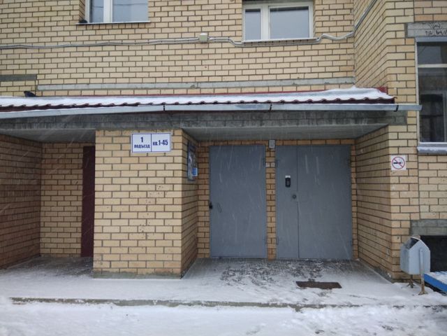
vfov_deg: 63.4
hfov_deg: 79.0
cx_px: 224
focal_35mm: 21
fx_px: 271
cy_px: 168
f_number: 2
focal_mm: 3.57
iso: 160
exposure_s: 1/50
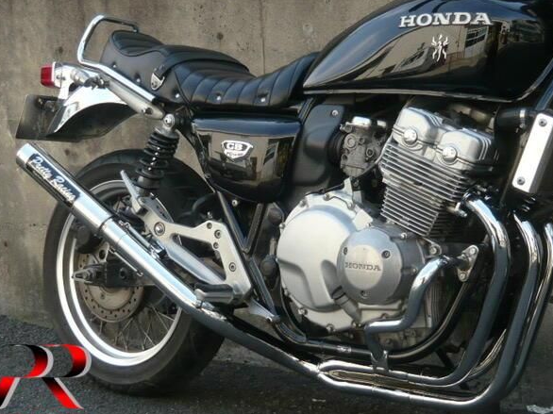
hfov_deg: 32.7
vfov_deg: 24.8
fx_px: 942
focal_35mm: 59
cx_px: 280
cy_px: 208
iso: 100
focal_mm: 5.8
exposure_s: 1/250
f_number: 3.1
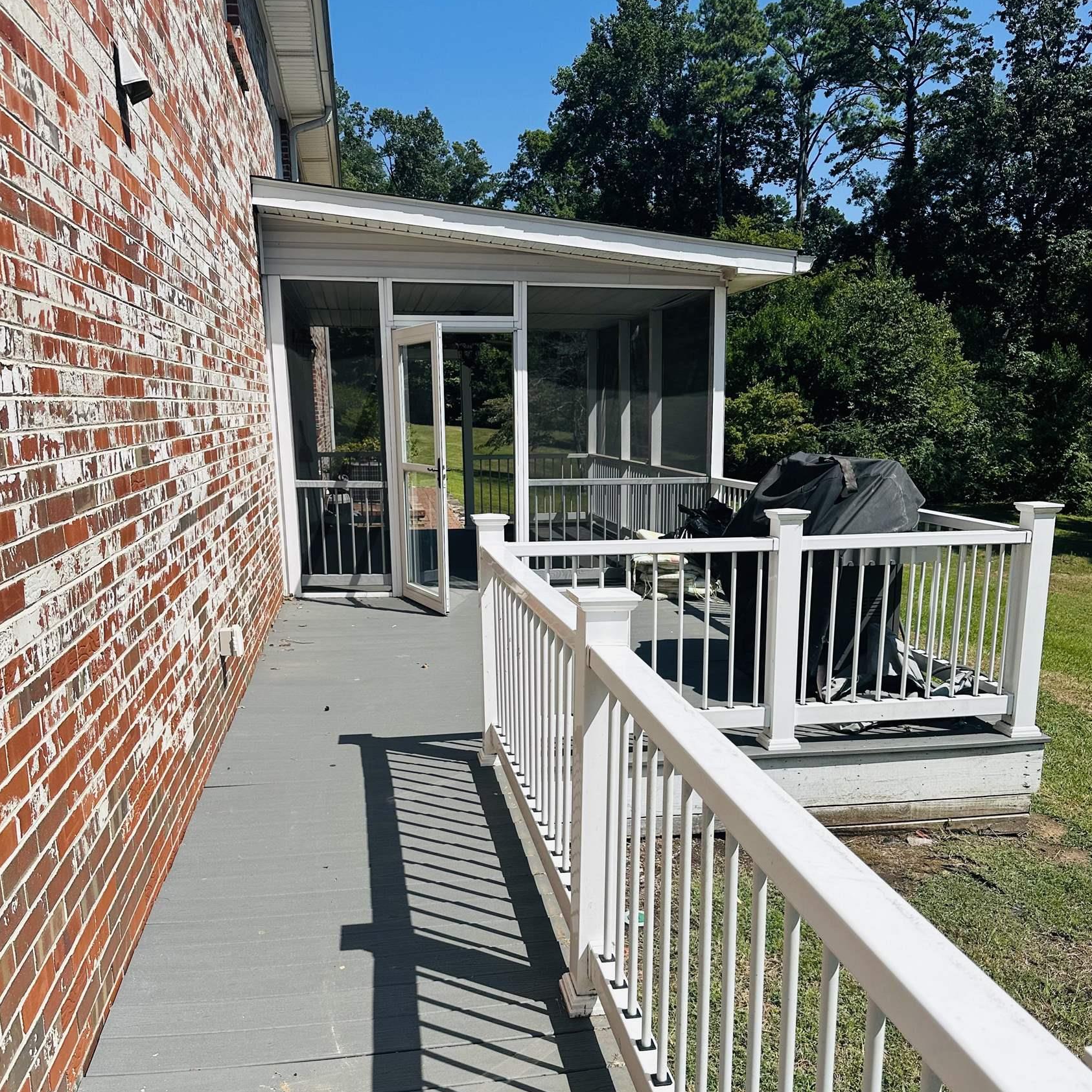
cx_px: 549
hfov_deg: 55.6
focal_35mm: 29
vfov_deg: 55.3
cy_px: 649
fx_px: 1035
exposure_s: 1/6623
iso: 80
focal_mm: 6.86
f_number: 1.78
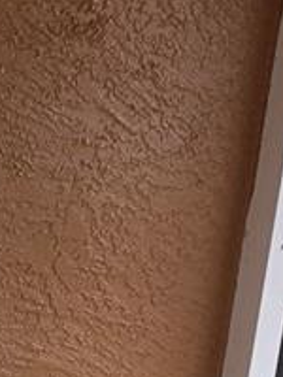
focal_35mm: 78
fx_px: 850
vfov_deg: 24.4
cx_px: -417
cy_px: 328
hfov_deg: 13.3
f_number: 1.9
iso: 20
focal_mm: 2.2
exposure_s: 1/120
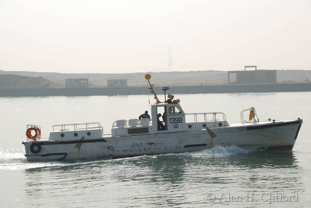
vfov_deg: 13.1
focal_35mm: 105
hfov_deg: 19.4
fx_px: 908
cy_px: 104
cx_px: 156
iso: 100
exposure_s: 1/320
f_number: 11
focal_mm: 70
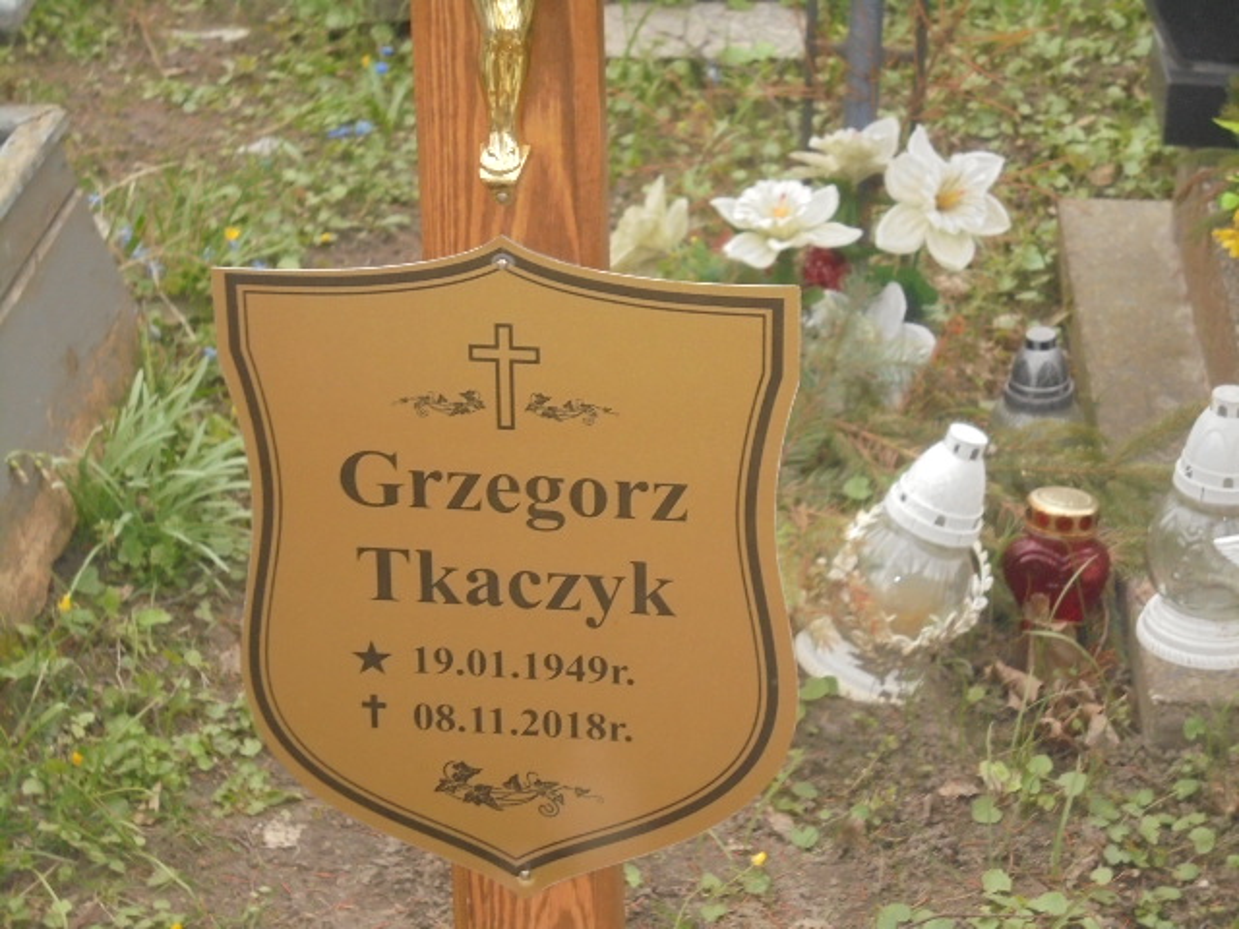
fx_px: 3365
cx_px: 620
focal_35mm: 94
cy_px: 464
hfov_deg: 20.9
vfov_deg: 15.7
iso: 400
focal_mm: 16.9
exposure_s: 1/60
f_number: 4.7
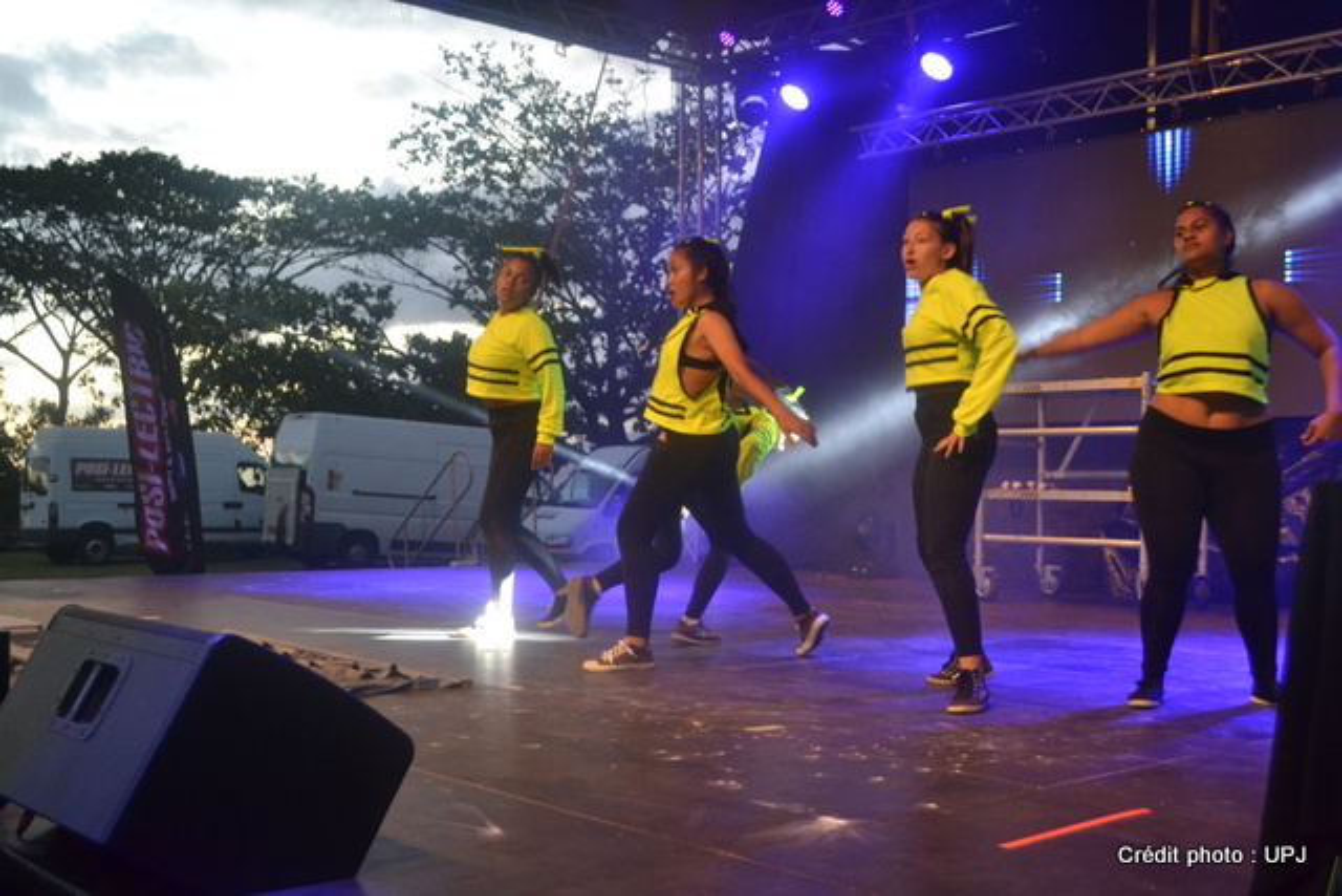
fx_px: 1454
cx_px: 671
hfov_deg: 49.5
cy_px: 448
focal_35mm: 39
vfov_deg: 34.2
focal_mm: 26
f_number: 5
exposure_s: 1/100
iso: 1600
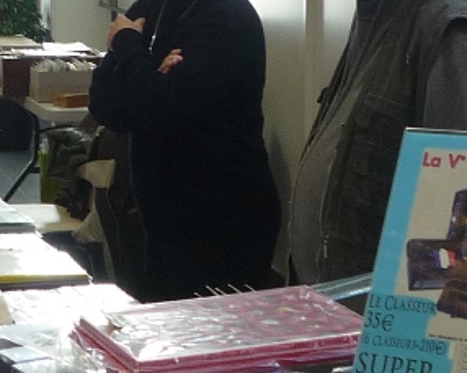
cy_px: 62
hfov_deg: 14.5
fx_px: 1836
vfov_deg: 11.5
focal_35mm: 133
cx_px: 139
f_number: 2.9
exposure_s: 1/50
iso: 100
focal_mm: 4.7
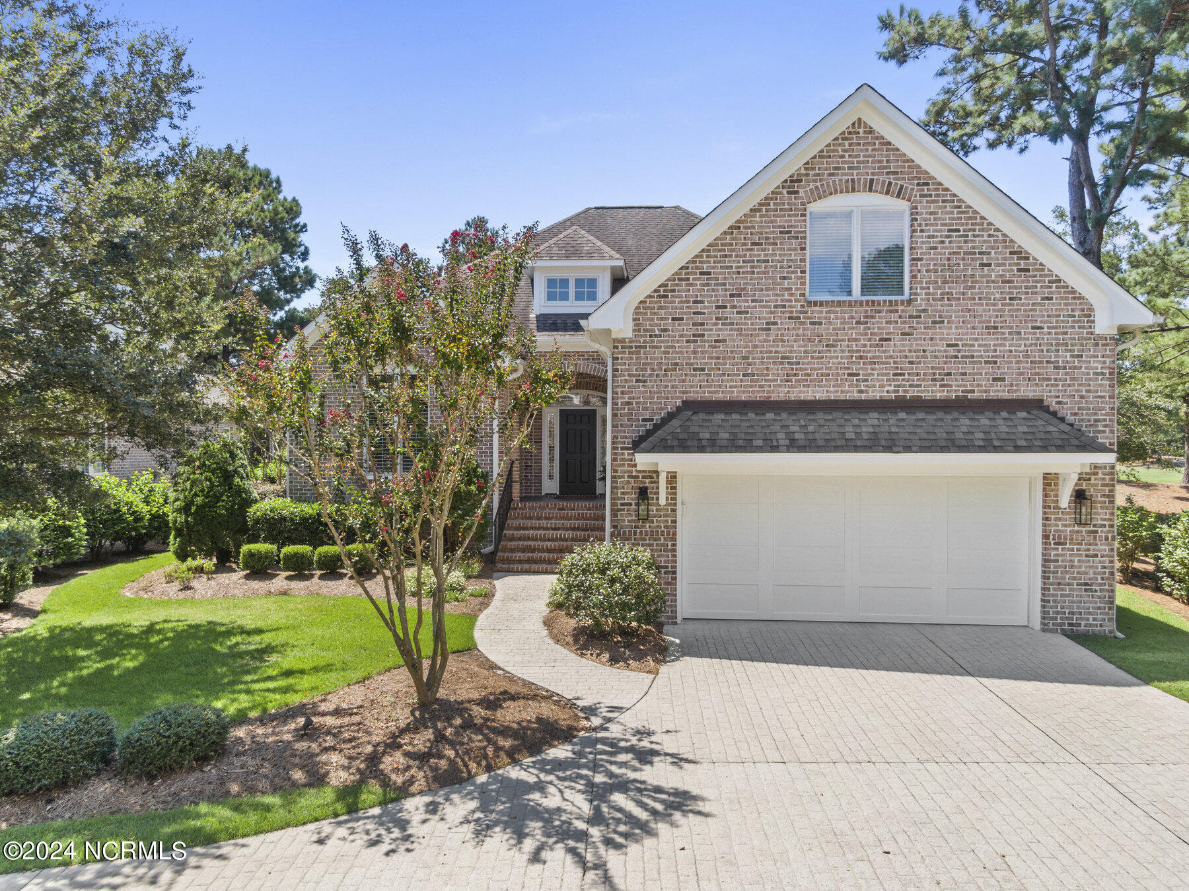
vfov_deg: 53.0
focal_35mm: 26
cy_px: 446
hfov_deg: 67.3
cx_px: 594
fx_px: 893
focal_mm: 4.68
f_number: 2.9
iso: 100
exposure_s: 1/240
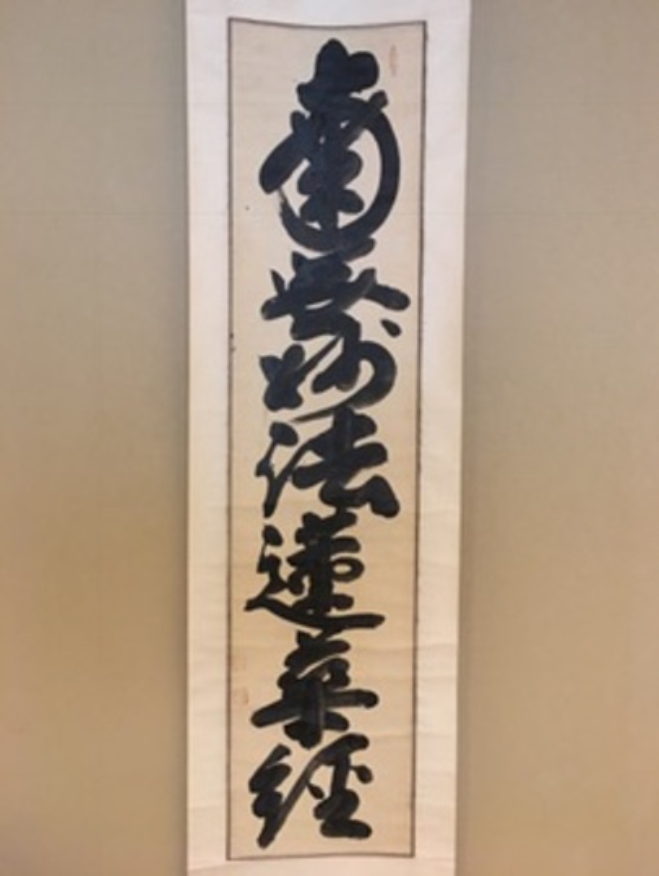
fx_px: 735
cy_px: 438
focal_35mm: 29
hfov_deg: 48.3
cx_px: 330
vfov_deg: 61.6
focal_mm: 4.15
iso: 50
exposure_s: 1/4
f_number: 2.2
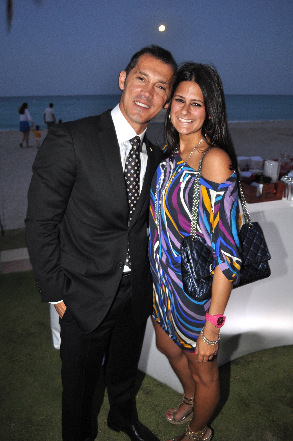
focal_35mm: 30
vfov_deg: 62.0
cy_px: 220
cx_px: 146
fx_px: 367
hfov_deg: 43.5
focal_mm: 20
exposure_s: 1/13
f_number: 3.8
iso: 320
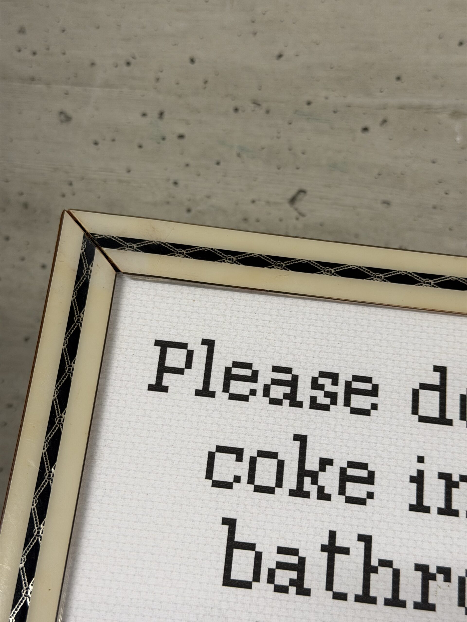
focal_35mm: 48
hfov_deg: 30.3
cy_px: 311
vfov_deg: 39.7
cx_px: 234
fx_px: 863
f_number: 1.78
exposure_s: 1/50
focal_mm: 6.76
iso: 100
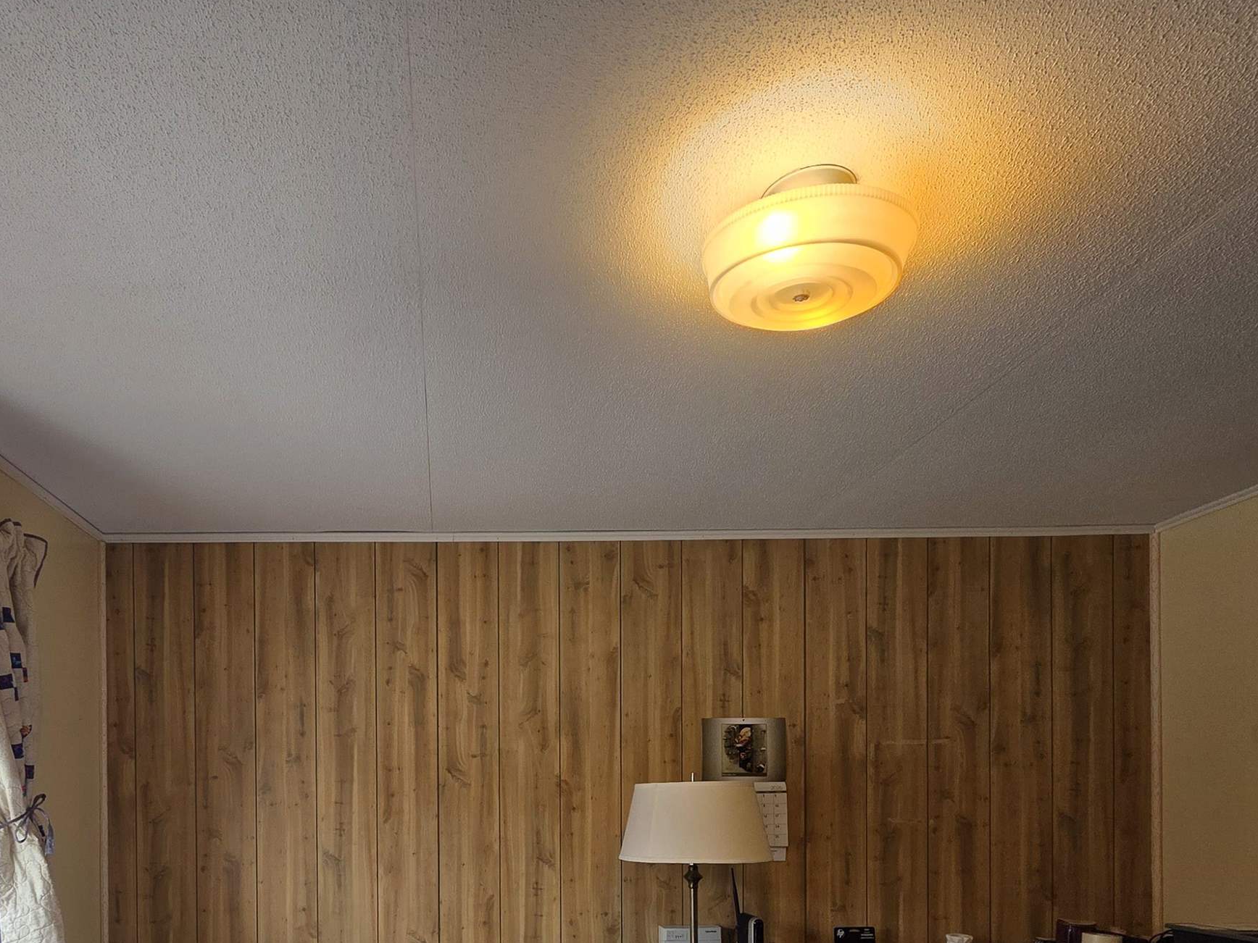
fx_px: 836
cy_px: 807
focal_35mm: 23
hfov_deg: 71.9
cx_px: 427
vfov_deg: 53.3
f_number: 1.9
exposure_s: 1/120
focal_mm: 2.2
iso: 64
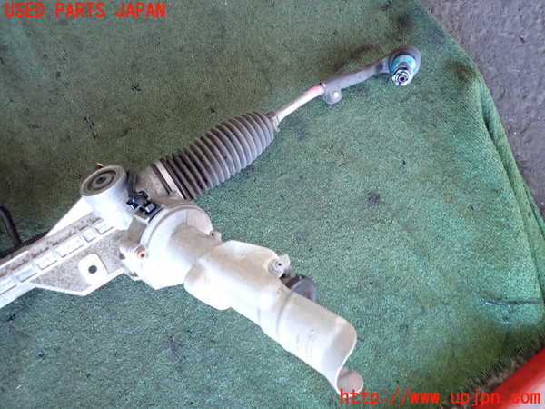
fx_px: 394
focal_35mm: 25
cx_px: 272
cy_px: 204
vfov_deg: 54.9
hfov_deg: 69.4
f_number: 2
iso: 500
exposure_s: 1/30
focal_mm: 4.5
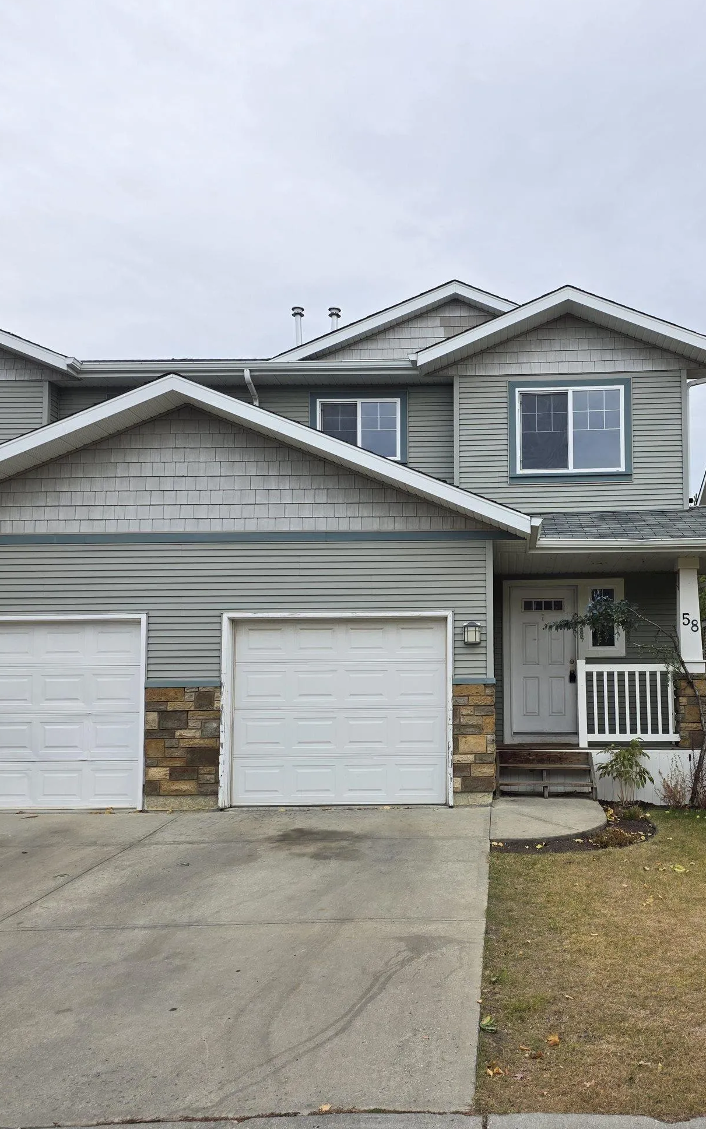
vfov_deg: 64.3
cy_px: 644
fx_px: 893
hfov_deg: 42.6
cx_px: 469
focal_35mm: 29
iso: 80
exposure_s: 1/2157
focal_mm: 6.25
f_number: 1.7
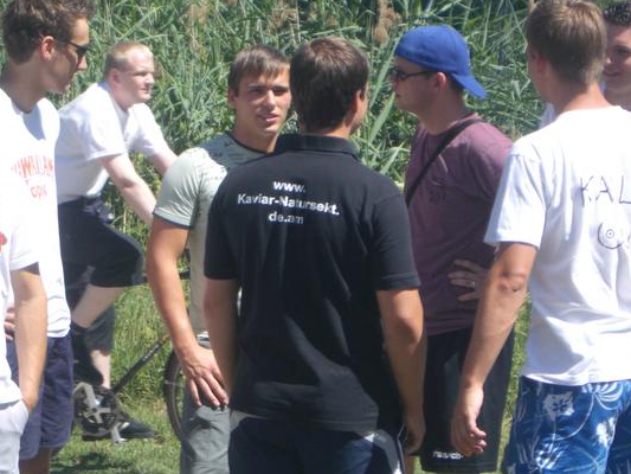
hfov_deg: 15.6
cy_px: 205
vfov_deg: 11.8
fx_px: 2297
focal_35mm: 126
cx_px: 304
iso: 50
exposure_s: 1/320
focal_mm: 17.4
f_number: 4.8
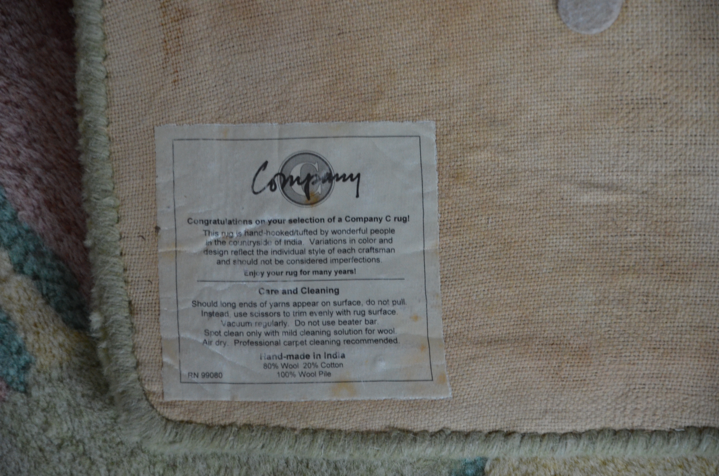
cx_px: 360
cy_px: 238
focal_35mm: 158
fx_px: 3139
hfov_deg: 13.1
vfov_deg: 8.7
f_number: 5.6
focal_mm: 105
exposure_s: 1/80
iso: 1600
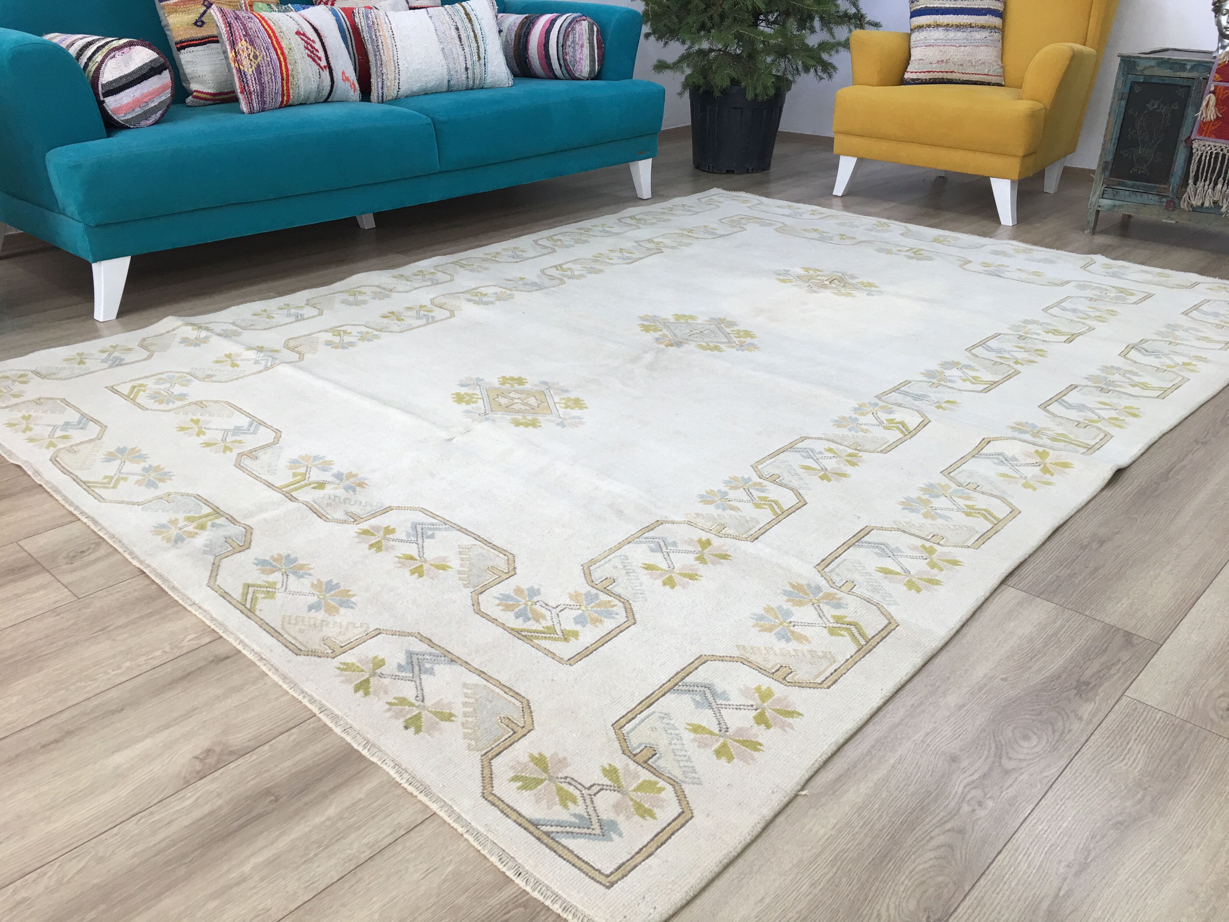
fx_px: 1030
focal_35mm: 29
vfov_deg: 48.2
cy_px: 461
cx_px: 614
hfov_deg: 61.7
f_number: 2.2
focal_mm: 4.15
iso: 25
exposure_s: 1/40
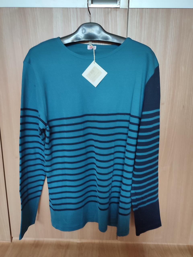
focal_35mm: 25
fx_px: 186
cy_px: 128
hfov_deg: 54.9
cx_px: 96
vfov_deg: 69.4
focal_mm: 6.04
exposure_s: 1/20
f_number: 1.9
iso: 296
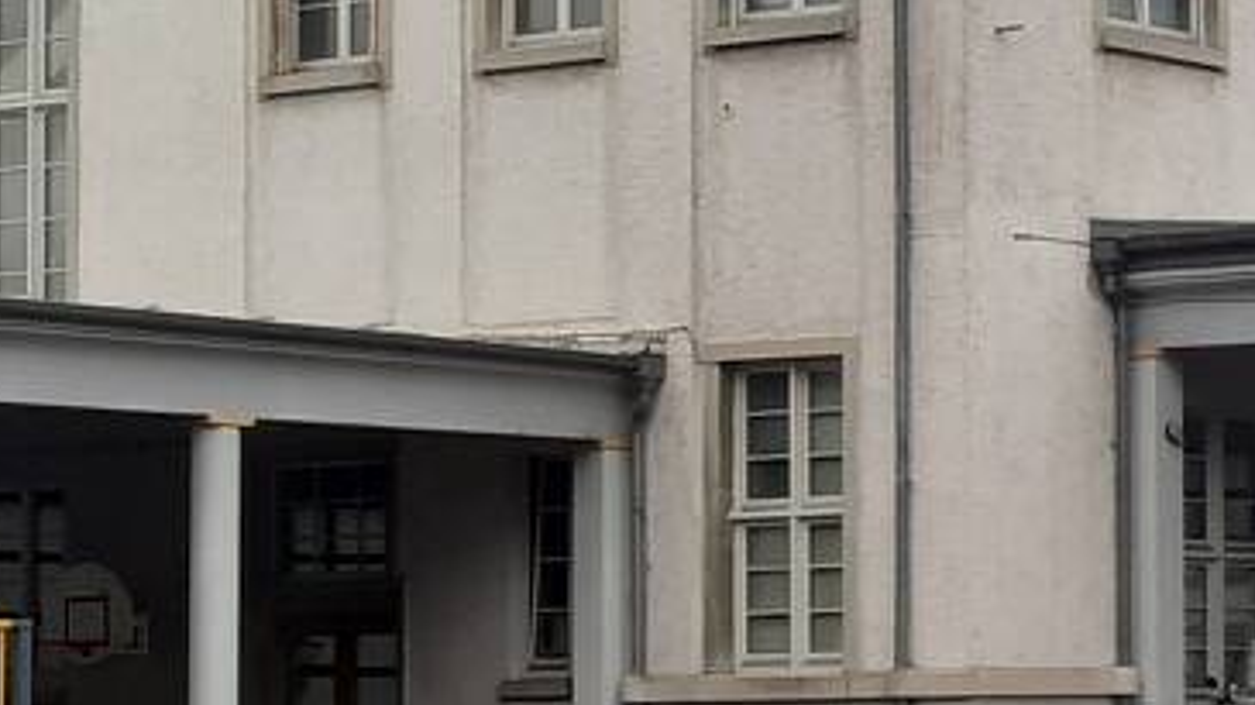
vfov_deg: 9.4
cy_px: 581
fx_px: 4258
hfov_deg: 14.6
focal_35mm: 128
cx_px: 2287
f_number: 1.7
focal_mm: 3.92
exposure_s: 1/1616
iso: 40
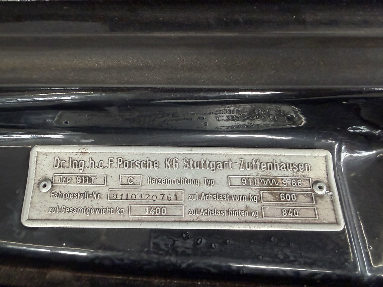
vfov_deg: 56.8
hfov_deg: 71.6
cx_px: 192
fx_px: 266
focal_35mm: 24
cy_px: 144
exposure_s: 1/96
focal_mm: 2.22
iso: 320
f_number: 2.2
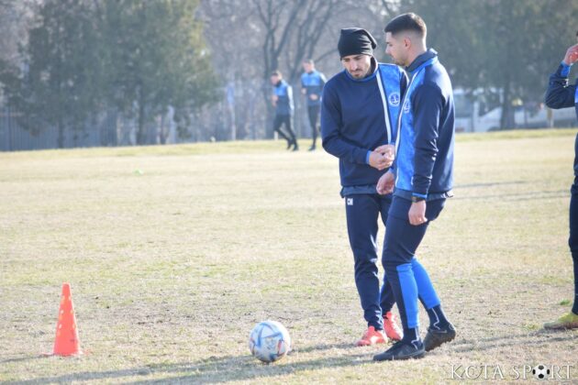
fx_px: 3612
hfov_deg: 9.1
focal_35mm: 225
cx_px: 289
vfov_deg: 6.1
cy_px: 192
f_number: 4.8
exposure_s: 1/800
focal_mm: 150
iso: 800
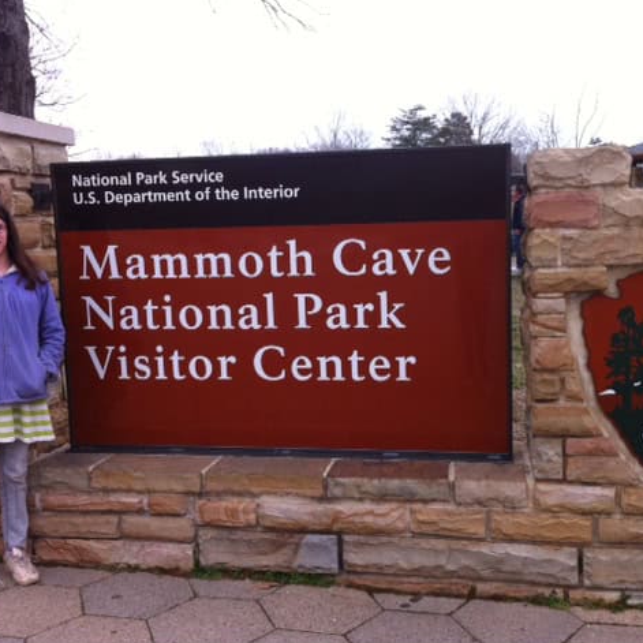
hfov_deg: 40.0
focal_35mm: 42
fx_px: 883
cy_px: 321
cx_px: 330
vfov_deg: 40.0
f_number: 2.8
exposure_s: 1/642
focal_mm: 3.9
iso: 80
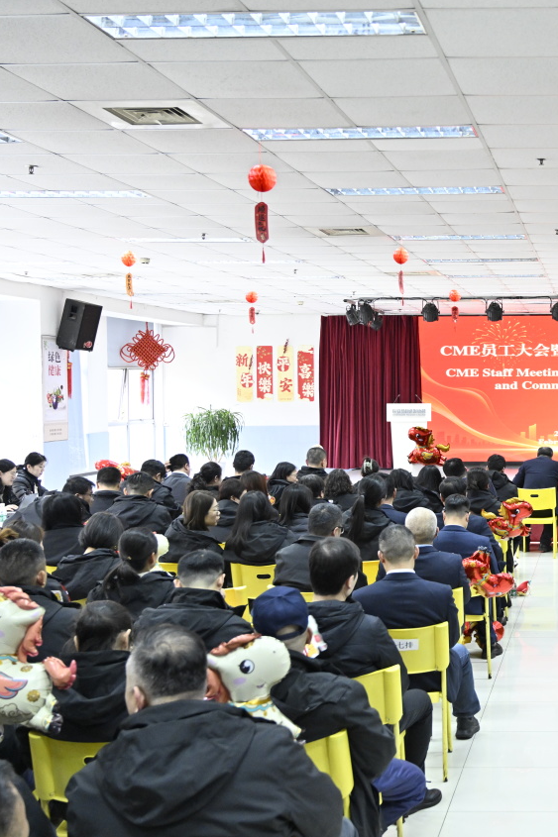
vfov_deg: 39.6
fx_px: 1163
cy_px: 418
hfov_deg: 25.4
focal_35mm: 50
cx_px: 584
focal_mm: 33
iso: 3200
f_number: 4.5
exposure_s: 1/100
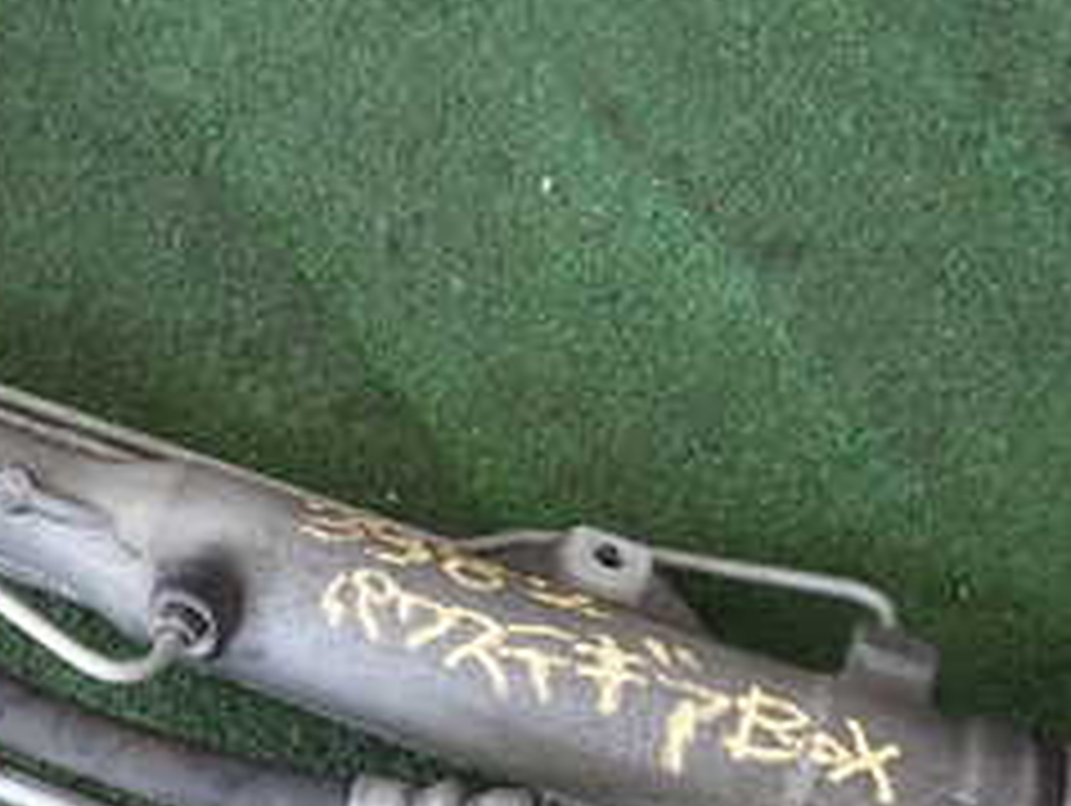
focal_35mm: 63
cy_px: 360
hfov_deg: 29.6
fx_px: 1951
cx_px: 130
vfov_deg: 23.3
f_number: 2
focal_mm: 4.5
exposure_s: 1/60
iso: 100
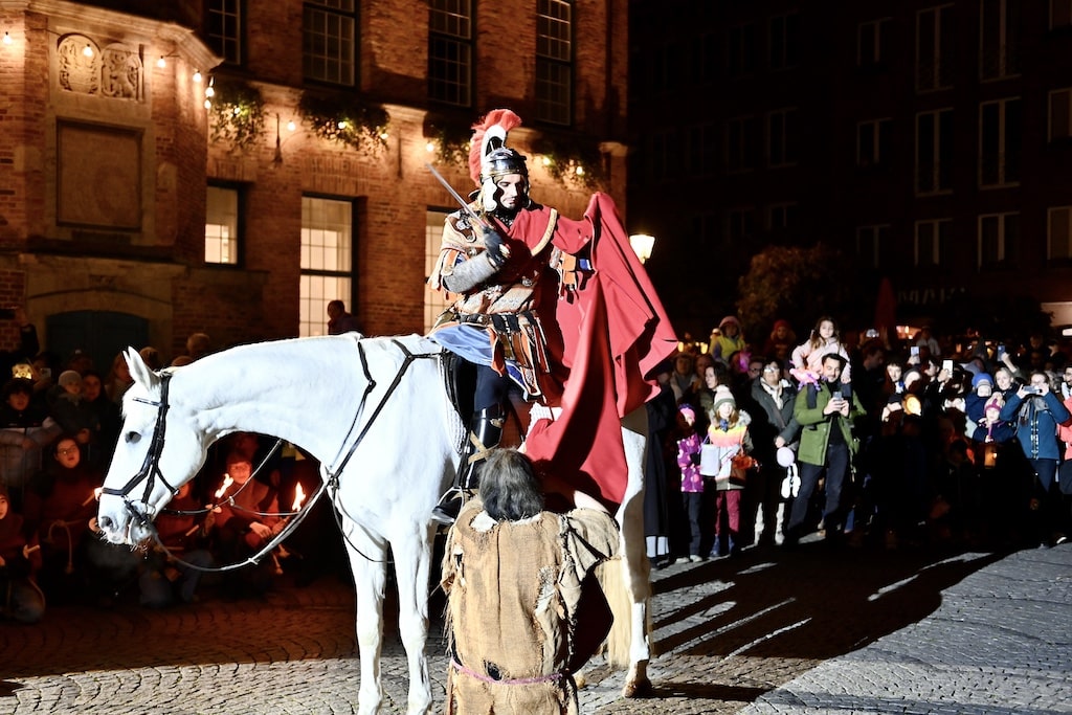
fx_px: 1429
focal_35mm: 48
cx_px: 536
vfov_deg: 28.1
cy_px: 358
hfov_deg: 41.1
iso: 1800
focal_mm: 48
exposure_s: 1/100
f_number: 2.8
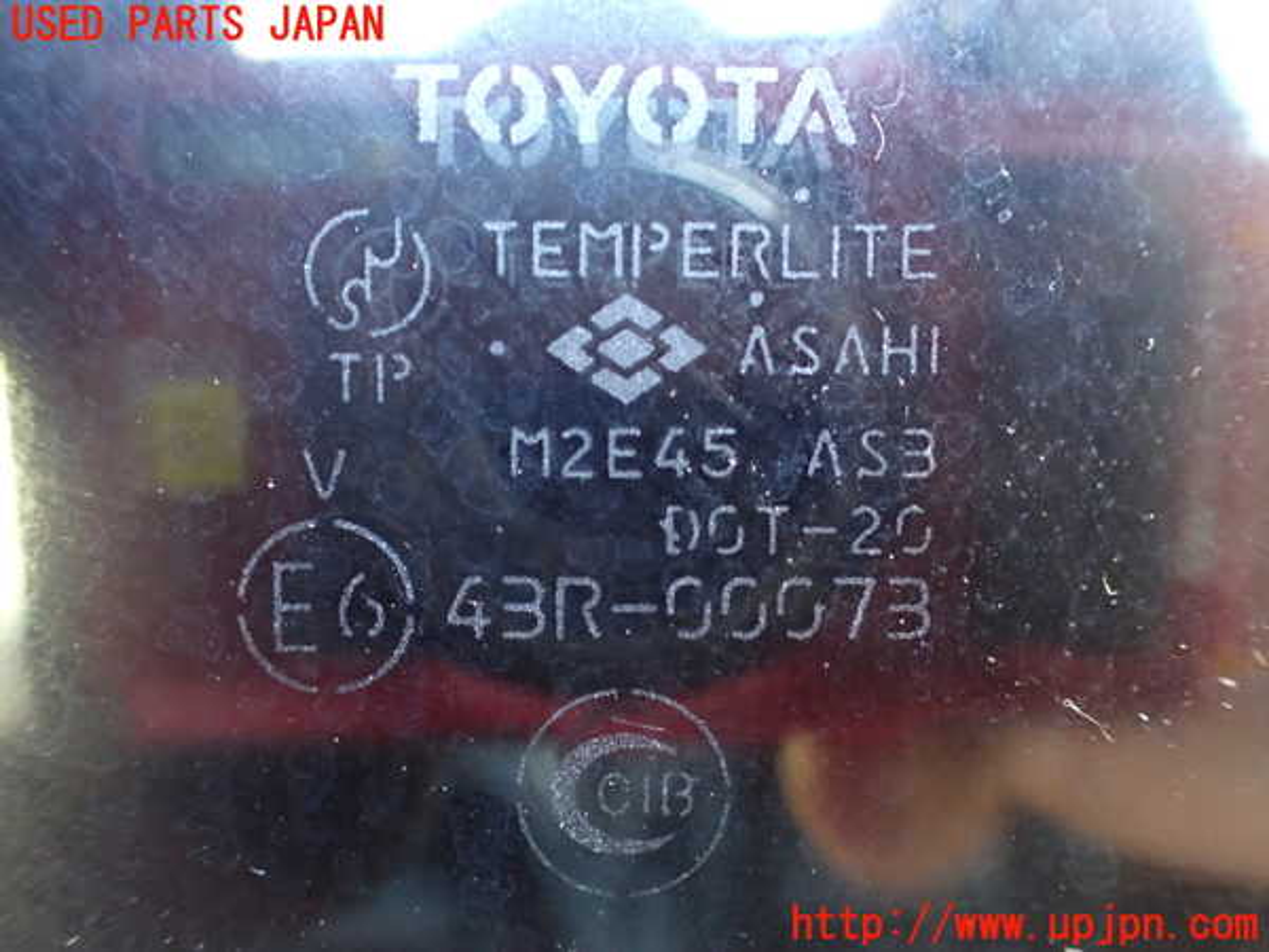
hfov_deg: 60.0
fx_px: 1100
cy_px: 476
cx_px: 634
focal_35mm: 30
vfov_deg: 46.8
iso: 800
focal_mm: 5.4
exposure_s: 1/60
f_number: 2.3
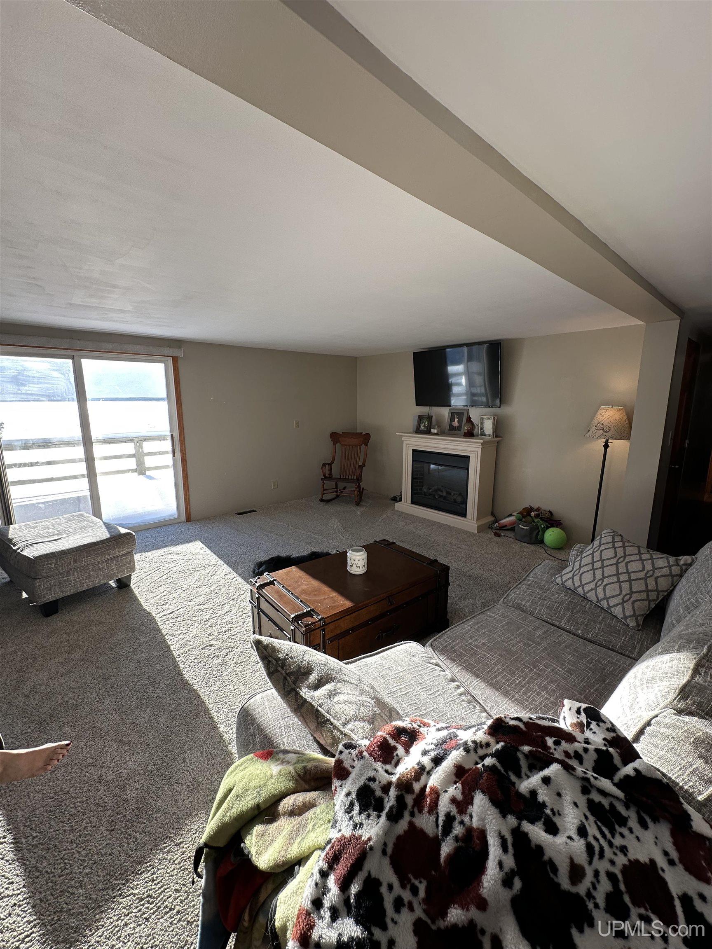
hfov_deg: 85.7
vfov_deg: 102.1
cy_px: 474
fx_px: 384
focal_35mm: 14
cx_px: 356
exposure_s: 1/116
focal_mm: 2.22
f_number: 2.2
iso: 40
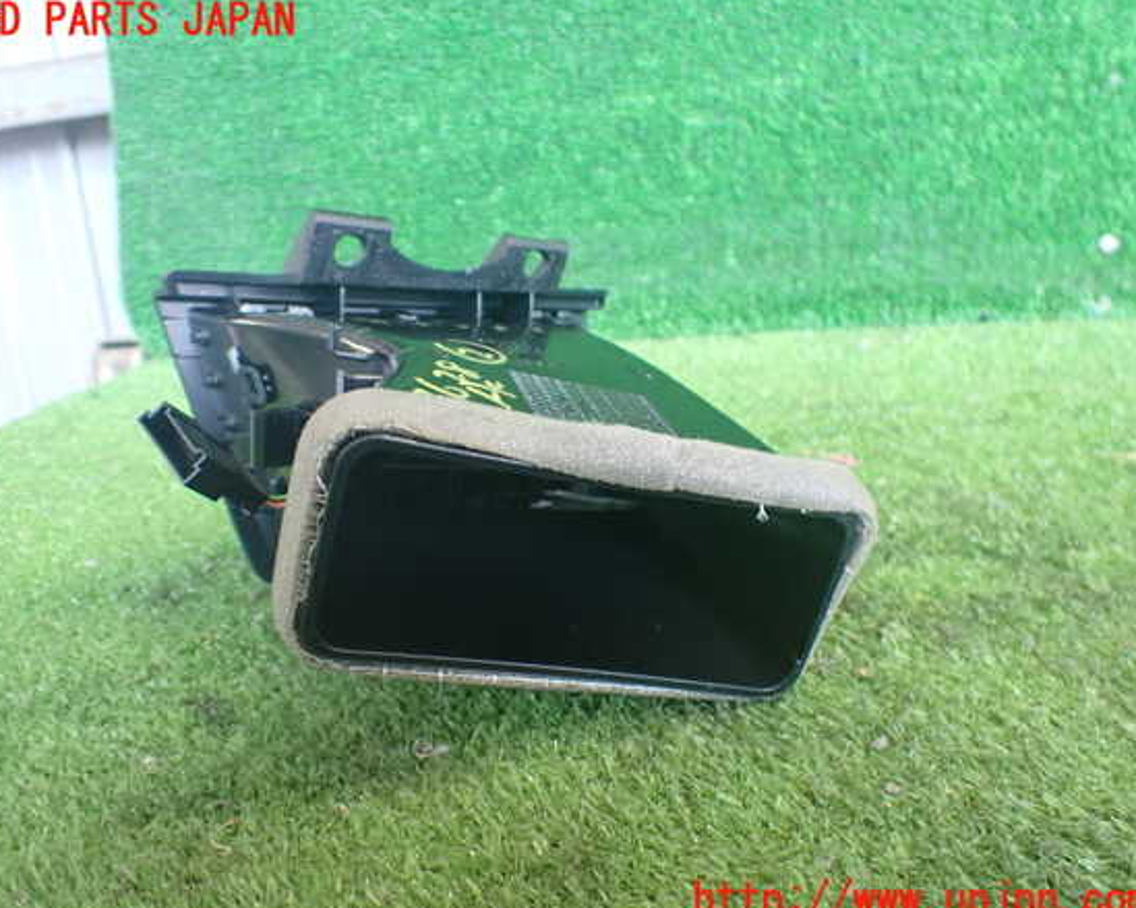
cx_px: 540
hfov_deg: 55.6
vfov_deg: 45.8
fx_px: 1076
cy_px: 461
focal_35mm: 32
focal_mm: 5.4
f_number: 2.3
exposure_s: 1/50
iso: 800
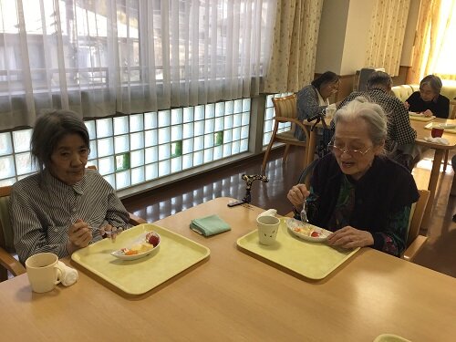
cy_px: 171
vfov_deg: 45.4
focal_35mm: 31
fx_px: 408
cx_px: 228
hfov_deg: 58.4
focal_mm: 3.3
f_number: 2.4
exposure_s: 1/60
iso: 32
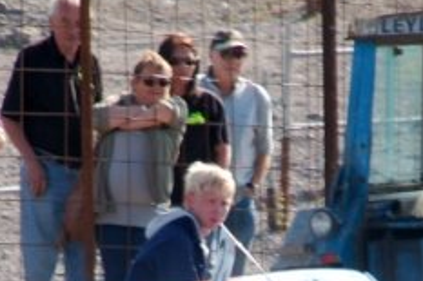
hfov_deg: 2.5
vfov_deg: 1.7
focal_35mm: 823
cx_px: 252
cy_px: 337
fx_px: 9663
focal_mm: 200
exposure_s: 1/500
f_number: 6.3
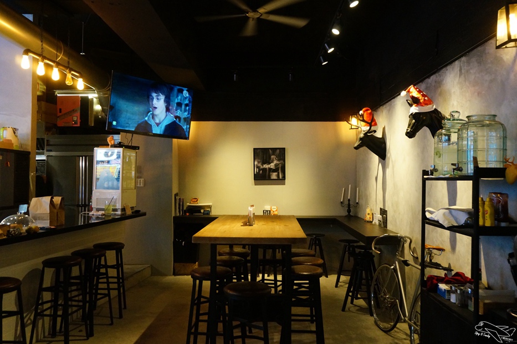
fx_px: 430
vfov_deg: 43.5
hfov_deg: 62.0
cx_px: 258
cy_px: 172
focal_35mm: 30
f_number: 4
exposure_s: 1/60
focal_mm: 20
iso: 2500
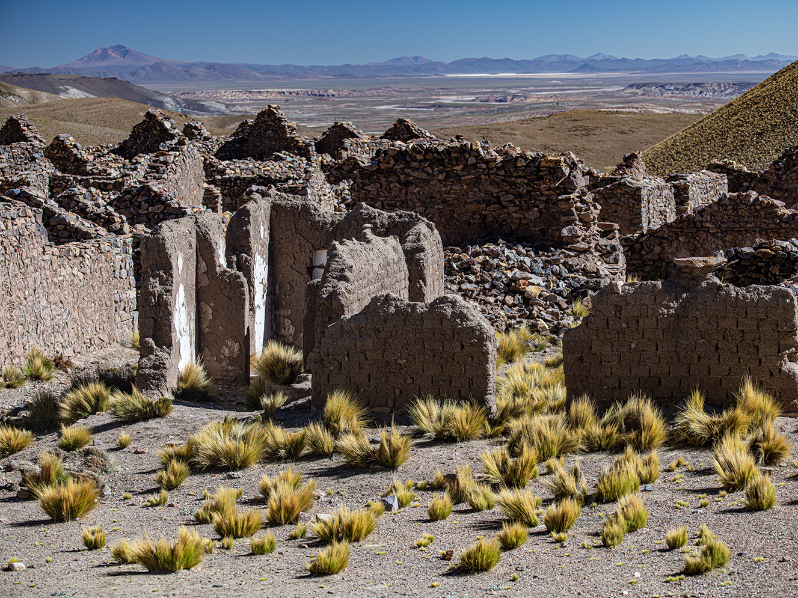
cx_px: 439
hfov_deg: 19.6
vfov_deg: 14.8
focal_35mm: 100
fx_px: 2305
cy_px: 300
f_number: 5.6
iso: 100
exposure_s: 1/125
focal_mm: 92
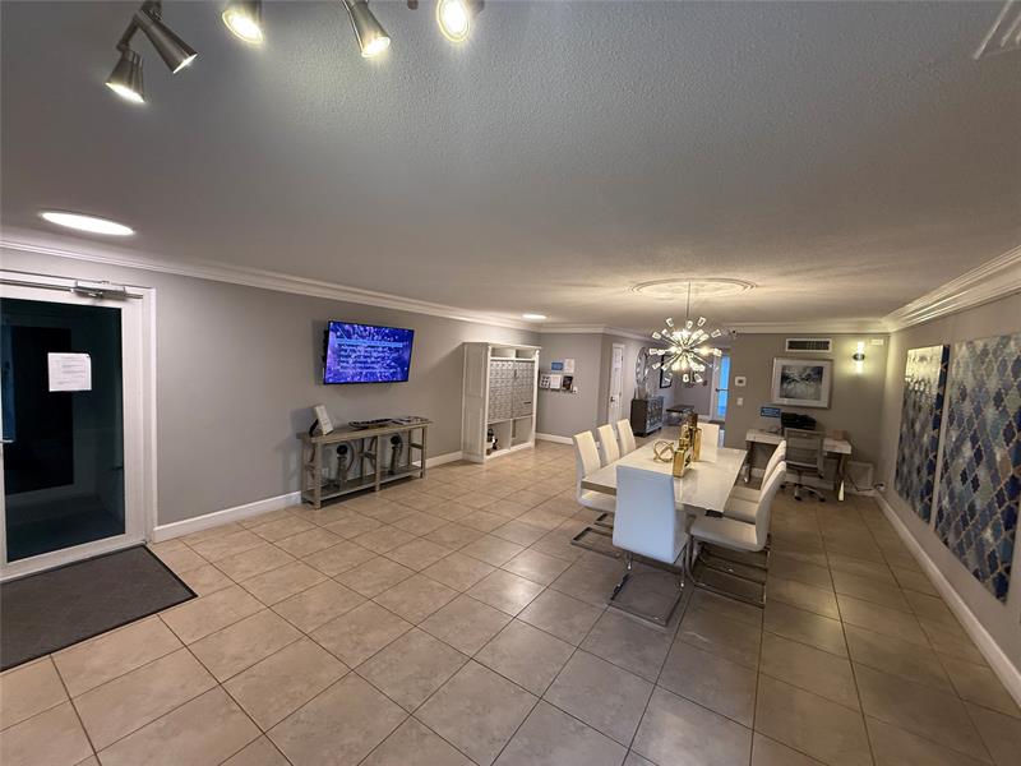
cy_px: 383
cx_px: 510
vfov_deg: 85.7
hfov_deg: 102.1
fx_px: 413
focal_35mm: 14
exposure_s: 1/120
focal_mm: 2.22
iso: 320
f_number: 2.2
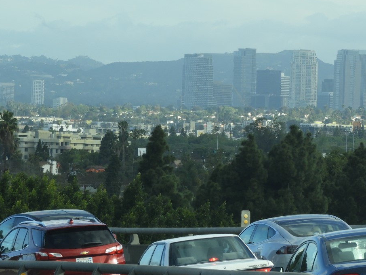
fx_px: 3361
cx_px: 276
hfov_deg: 6.2
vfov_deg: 4.7
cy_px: 94
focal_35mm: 318
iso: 100
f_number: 5.3
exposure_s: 1/200
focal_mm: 35.8
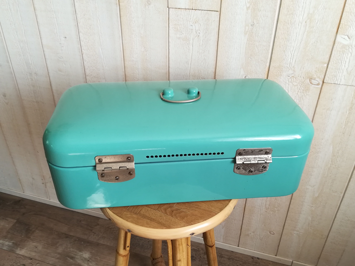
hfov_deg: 60.0
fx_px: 308
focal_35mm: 30
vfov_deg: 46.8
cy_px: 133
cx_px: 178
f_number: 2.2
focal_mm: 3.83
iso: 100
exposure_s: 1/30
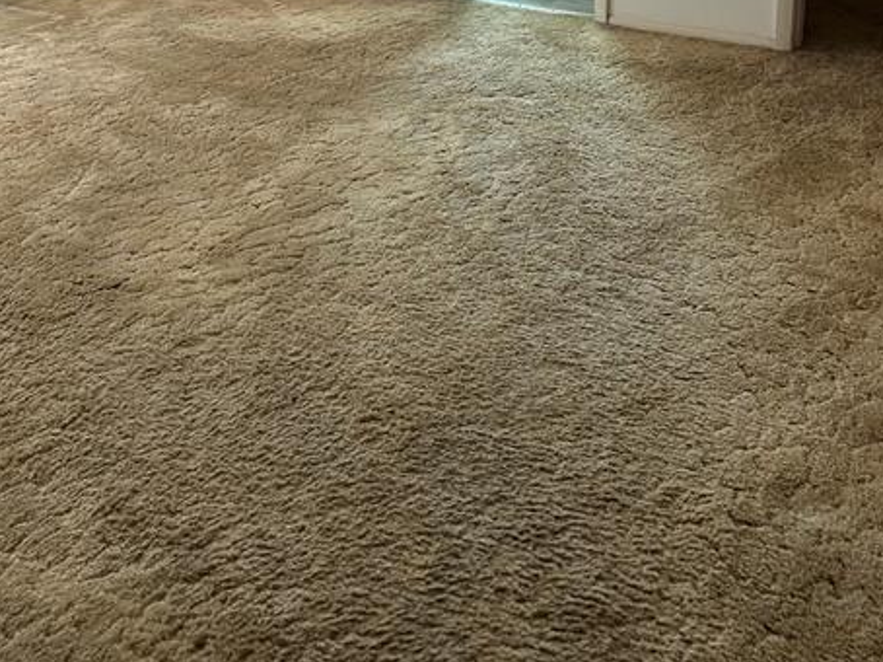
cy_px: -53
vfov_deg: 29.8
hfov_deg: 43.0
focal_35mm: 44
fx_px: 1122
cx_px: 459
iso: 160
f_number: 1.5
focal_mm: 5.7
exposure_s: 1/60
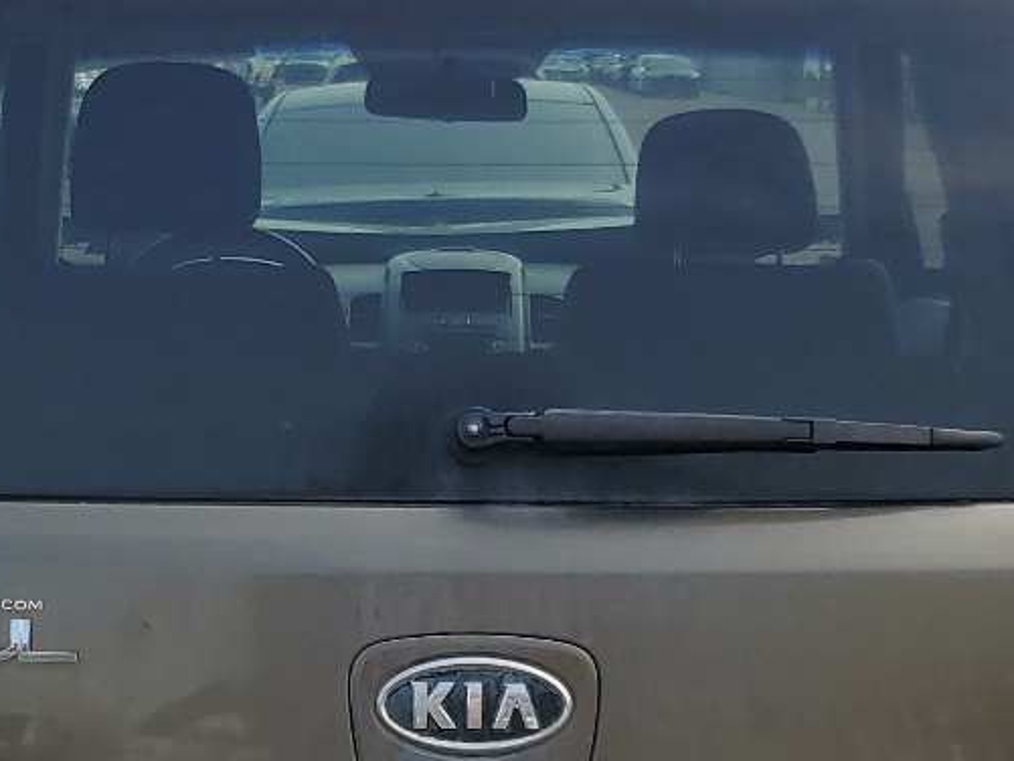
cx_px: 431
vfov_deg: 17.6
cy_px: 615
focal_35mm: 83
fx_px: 2432
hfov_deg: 23.5
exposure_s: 1/1250
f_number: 1.5
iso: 50
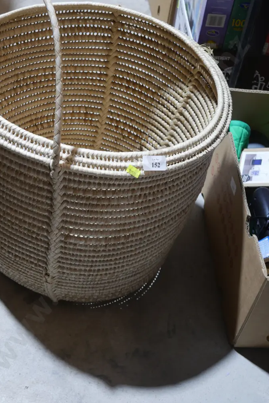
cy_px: 205
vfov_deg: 36.2
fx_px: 616
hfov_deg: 24.6
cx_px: 120
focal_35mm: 55
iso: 1000
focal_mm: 26
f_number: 5.3
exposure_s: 1/60
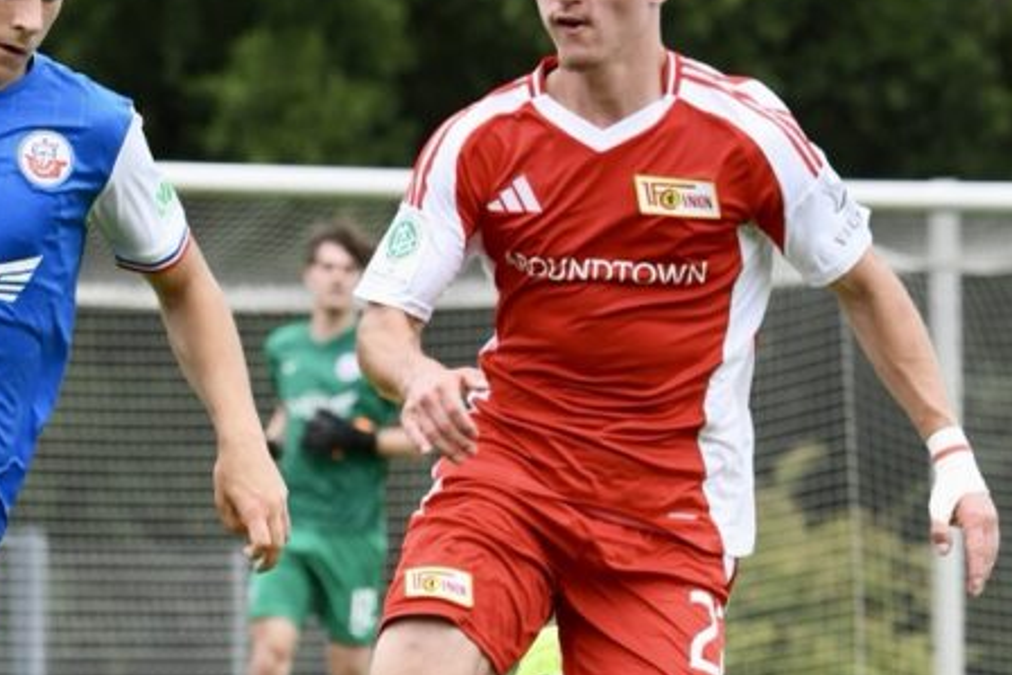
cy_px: 519
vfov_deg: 3.3
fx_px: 11557
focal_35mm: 411
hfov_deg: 5.0
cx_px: 368
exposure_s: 1/1600
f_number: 7.1
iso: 1250
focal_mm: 180
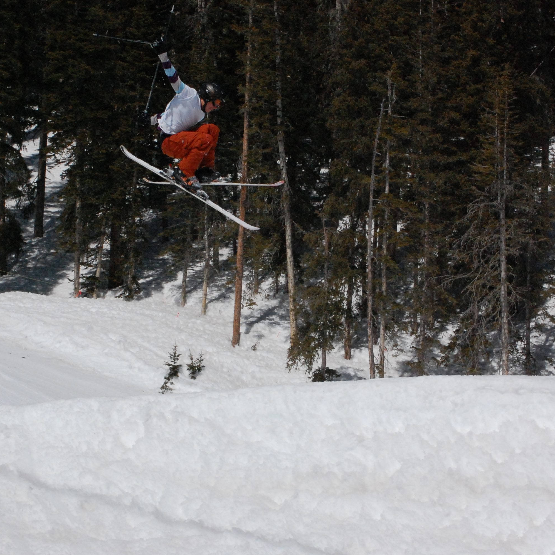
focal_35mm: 106
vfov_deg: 16.5
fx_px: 1916
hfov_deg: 16.5
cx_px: 278
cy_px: 278
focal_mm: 55
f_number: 22
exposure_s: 1/2000
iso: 1600
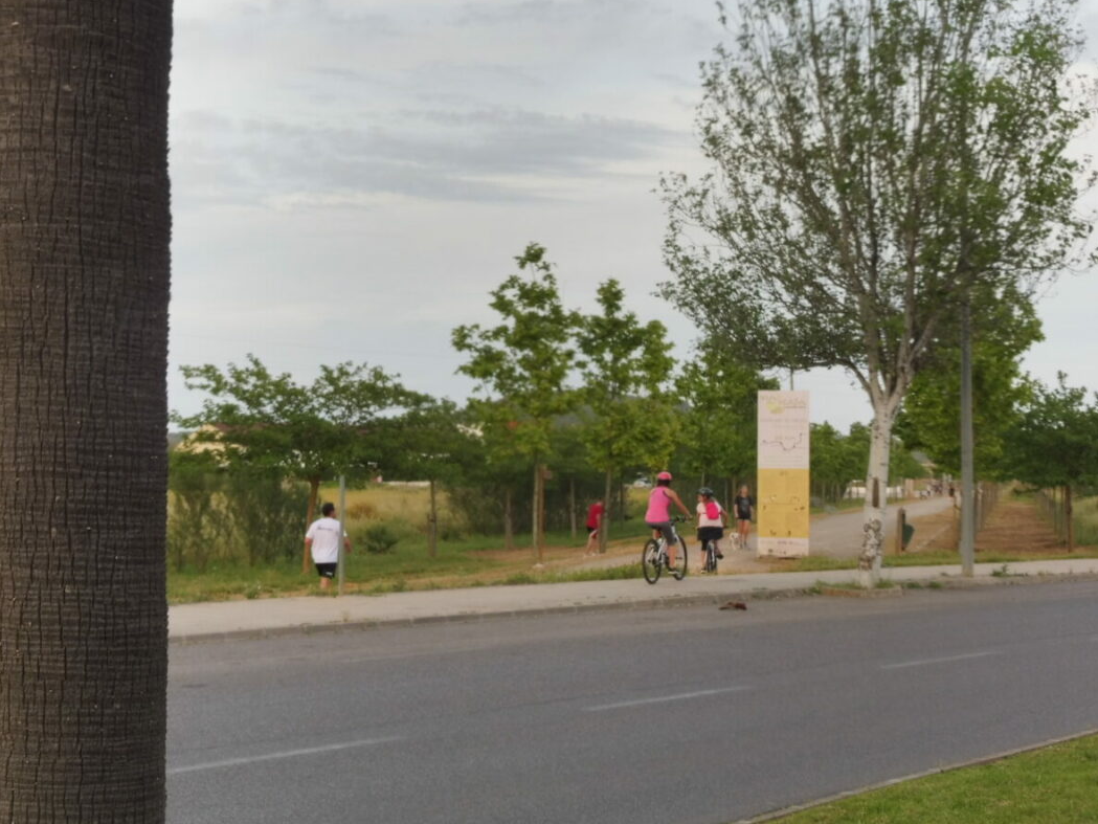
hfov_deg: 32.7
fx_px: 1872
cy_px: 414
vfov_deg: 24.8
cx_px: 556
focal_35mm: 59
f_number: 4.7
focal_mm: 10.3
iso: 160
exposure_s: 1/60
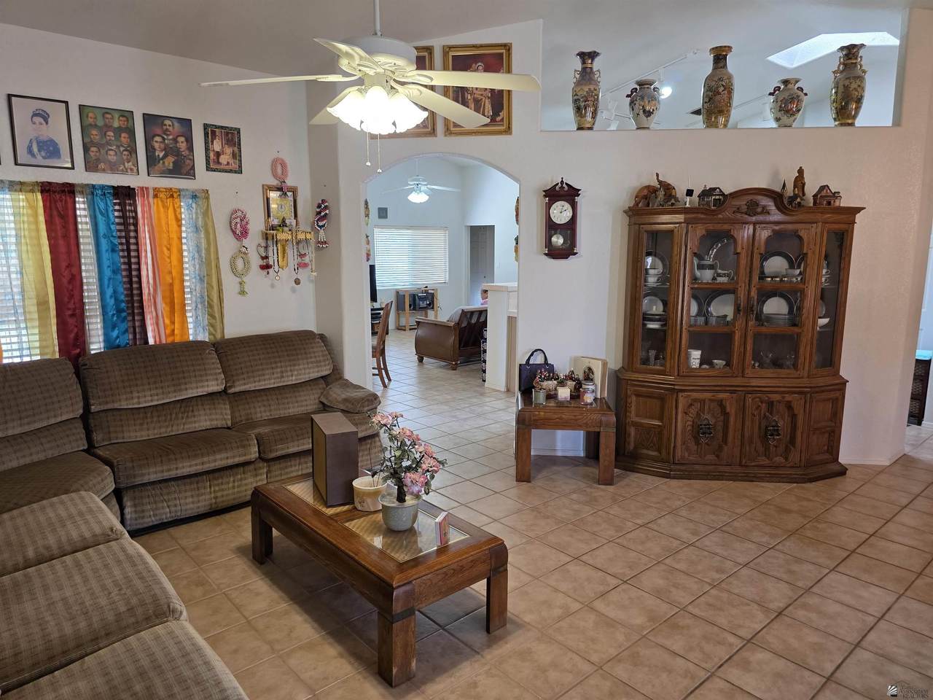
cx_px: 466
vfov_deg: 58.9
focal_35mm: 23
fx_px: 620
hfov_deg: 73.9
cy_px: 350
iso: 250
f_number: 1.7
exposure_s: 1/120
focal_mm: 6.3
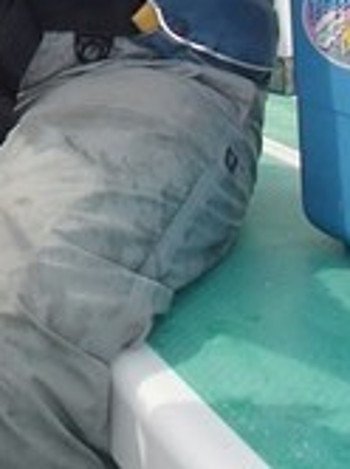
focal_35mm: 81
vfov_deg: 21.0
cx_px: -40
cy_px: -206
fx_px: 1095
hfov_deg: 17.5
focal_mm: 5
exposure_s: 1/100
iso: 100
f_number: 11
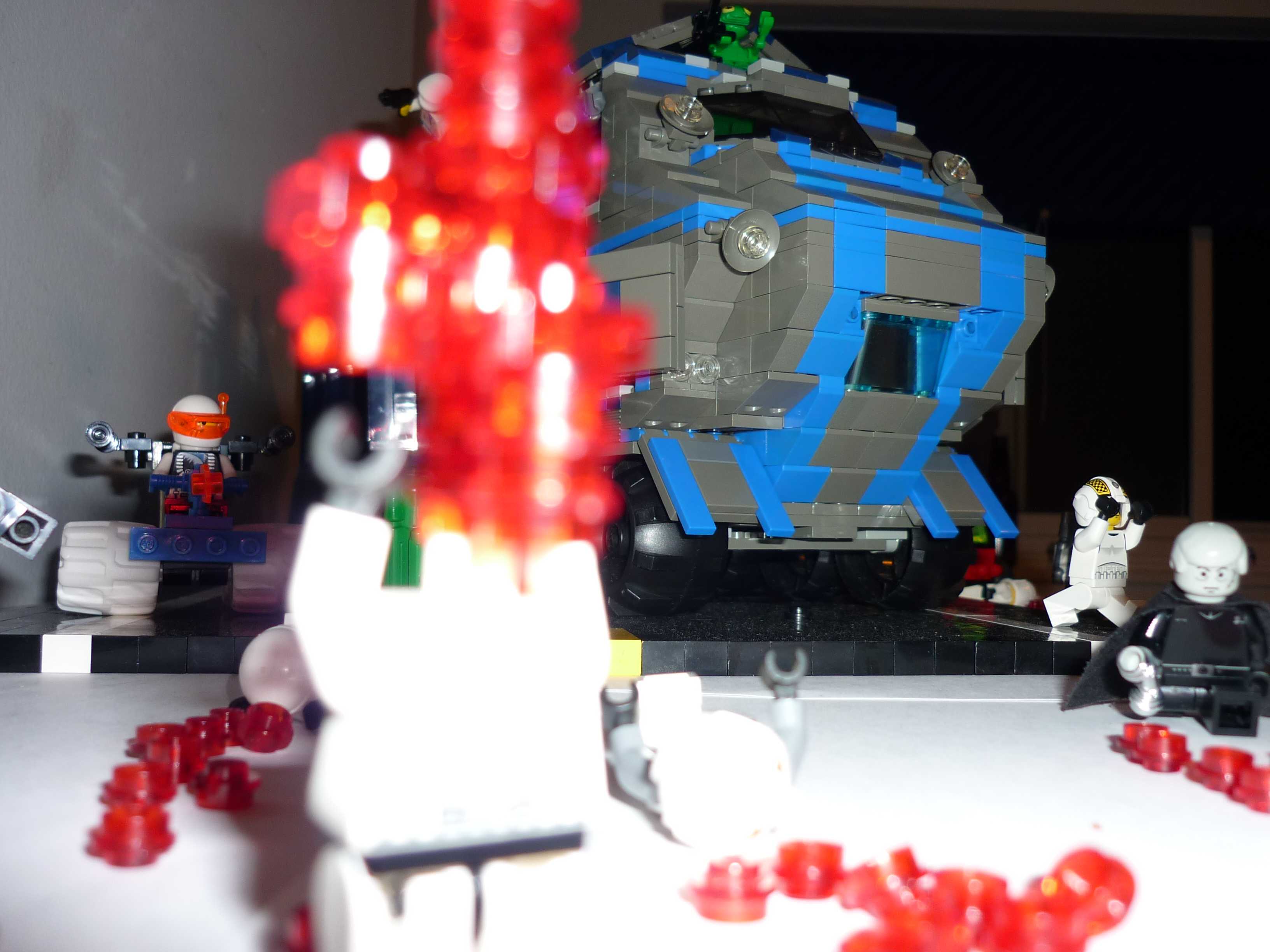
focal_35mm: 33
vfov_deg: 42.9
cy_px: 476
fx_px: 1211
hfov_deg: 55.4
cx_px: 635
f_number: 2.8
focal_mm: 5.5
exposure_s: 1/30
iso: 100
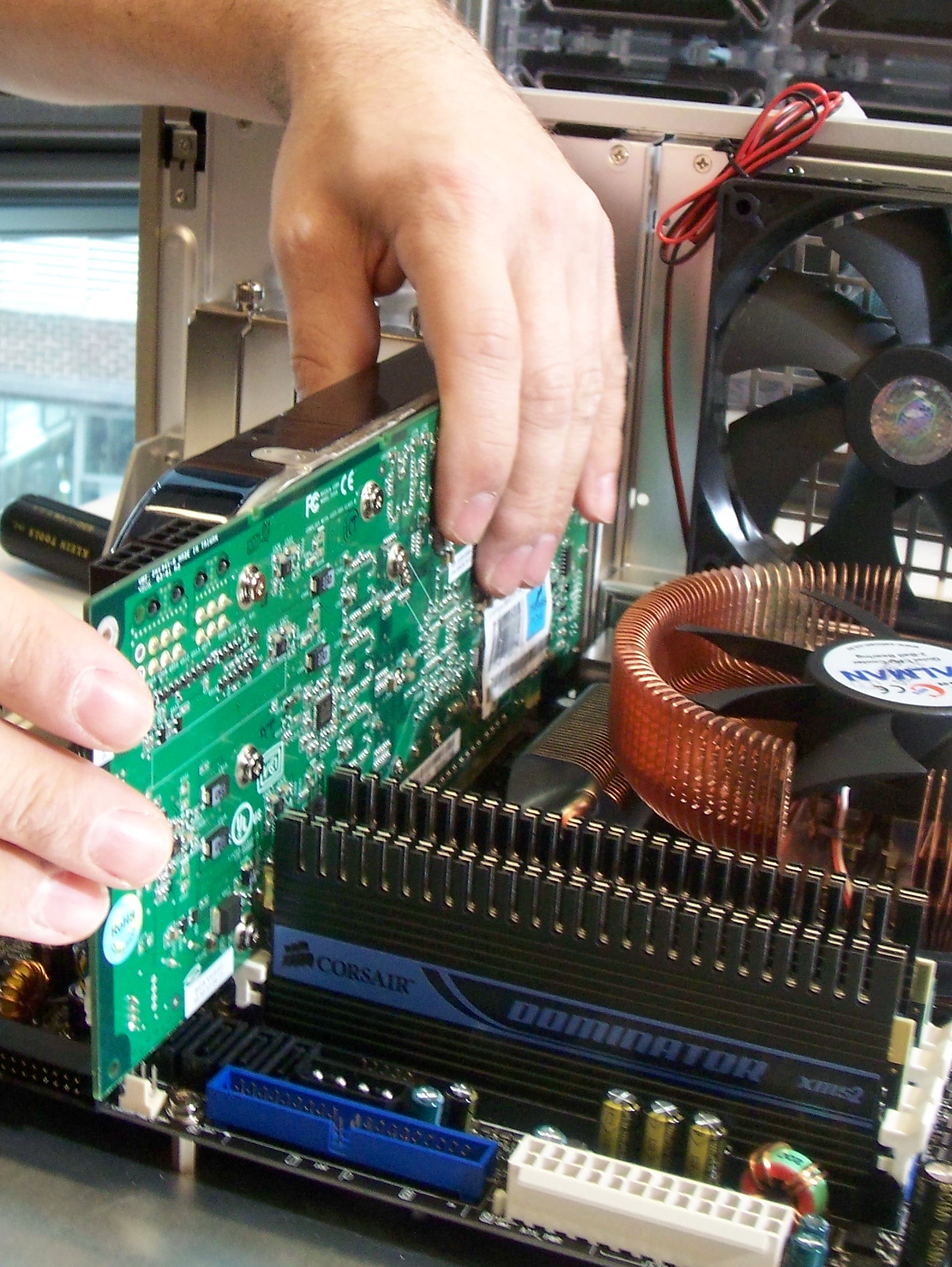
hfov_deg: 28.6
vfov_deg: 37.3
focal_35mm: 51
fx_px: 1867
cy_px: 483
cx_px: 432
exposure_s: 1/30
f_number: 3.9
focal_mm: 6.3
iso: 200
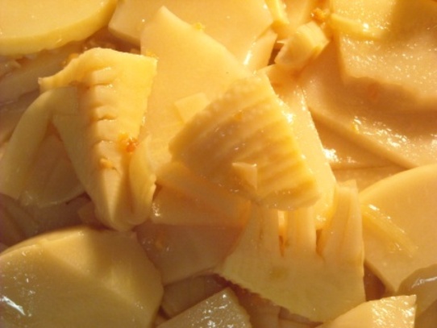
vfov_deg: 15.7
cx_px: 218
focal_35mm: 94
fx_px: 1187
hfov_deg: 20.9
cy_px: 164
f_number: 4.4
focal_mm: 15.32
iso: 400
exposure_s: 1/47
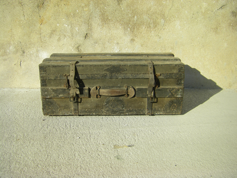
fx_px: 260
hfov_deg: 49.0
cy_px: 89
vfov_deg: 37.7
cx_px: 118
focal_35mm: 38
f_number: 7
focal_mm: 6.3
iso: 64
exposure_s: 1/200
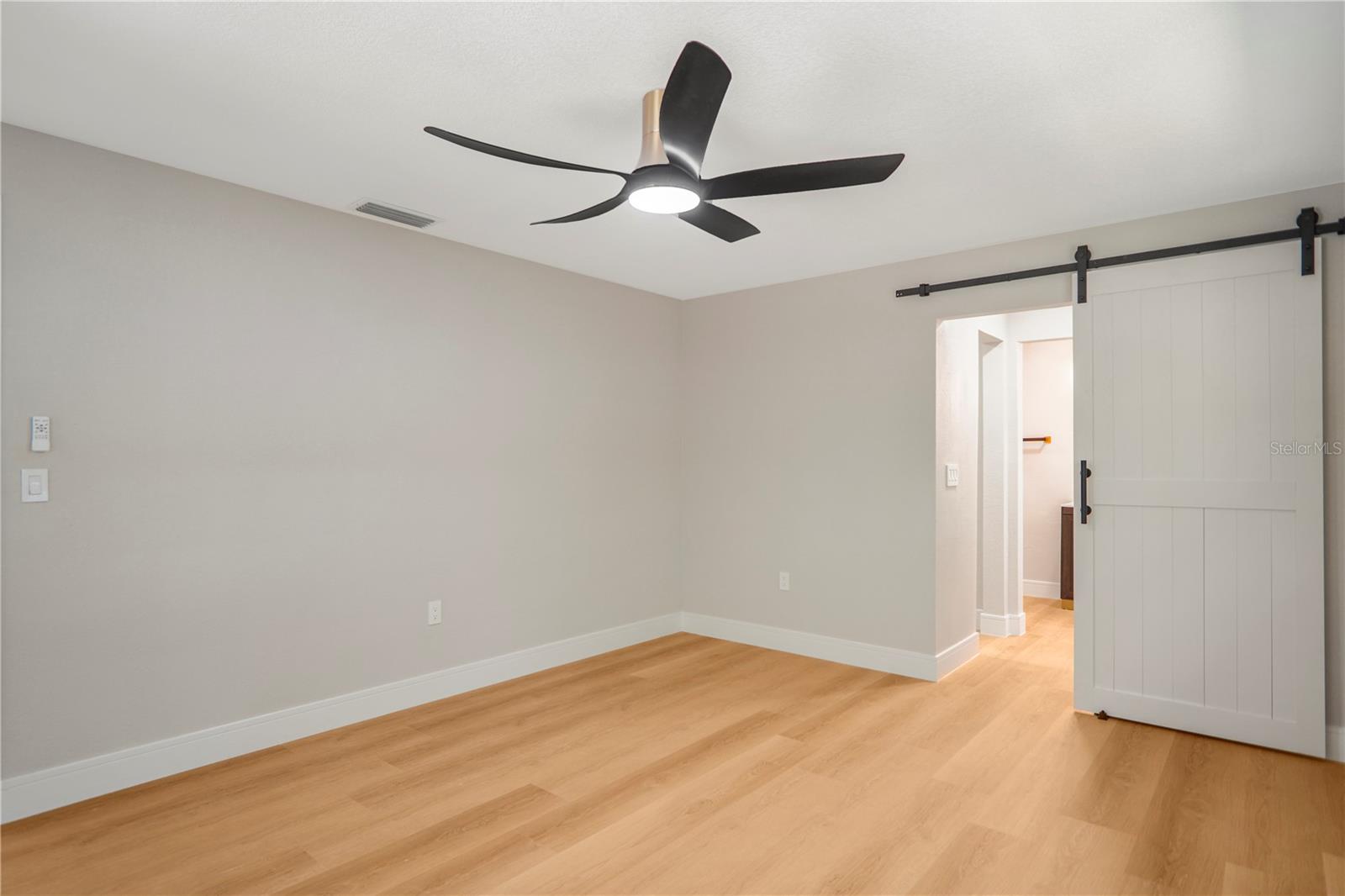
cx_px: 672
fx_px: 672
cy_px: 448
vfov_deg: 67.4
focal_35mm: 18
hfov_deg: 90.0
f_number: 2
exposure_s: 1/30
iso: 125
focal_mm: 12
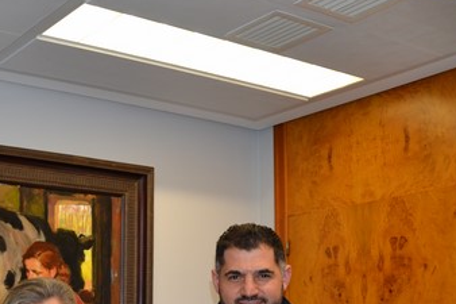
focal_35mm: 60
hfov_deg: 31.9
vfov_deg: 21.6
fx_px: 760
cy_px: 320
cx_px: 53
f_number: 3.5
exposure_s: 1/60
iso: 450
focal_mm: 18
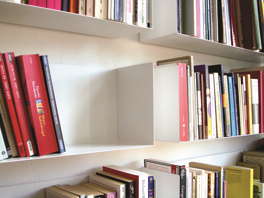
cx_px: 132
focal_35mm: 41
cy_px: 99
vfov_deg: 35.1
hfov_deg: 45.8
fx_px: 313
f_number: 2.8
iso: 50
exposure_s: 1/40
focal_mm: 6.8
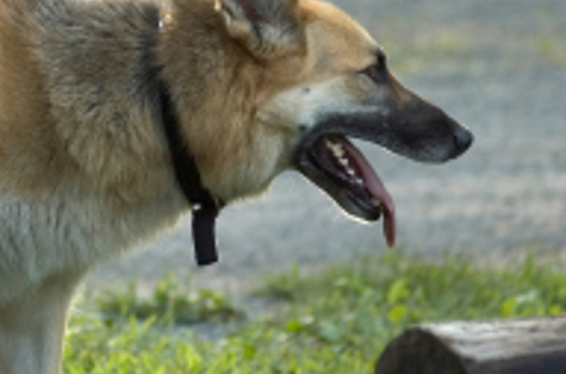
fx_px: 7028
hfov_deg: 4.6
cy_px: 165
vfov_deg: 3.1
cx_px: 60
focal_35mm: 448
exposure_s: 1/320
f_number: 4.5
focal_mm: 135
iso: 800
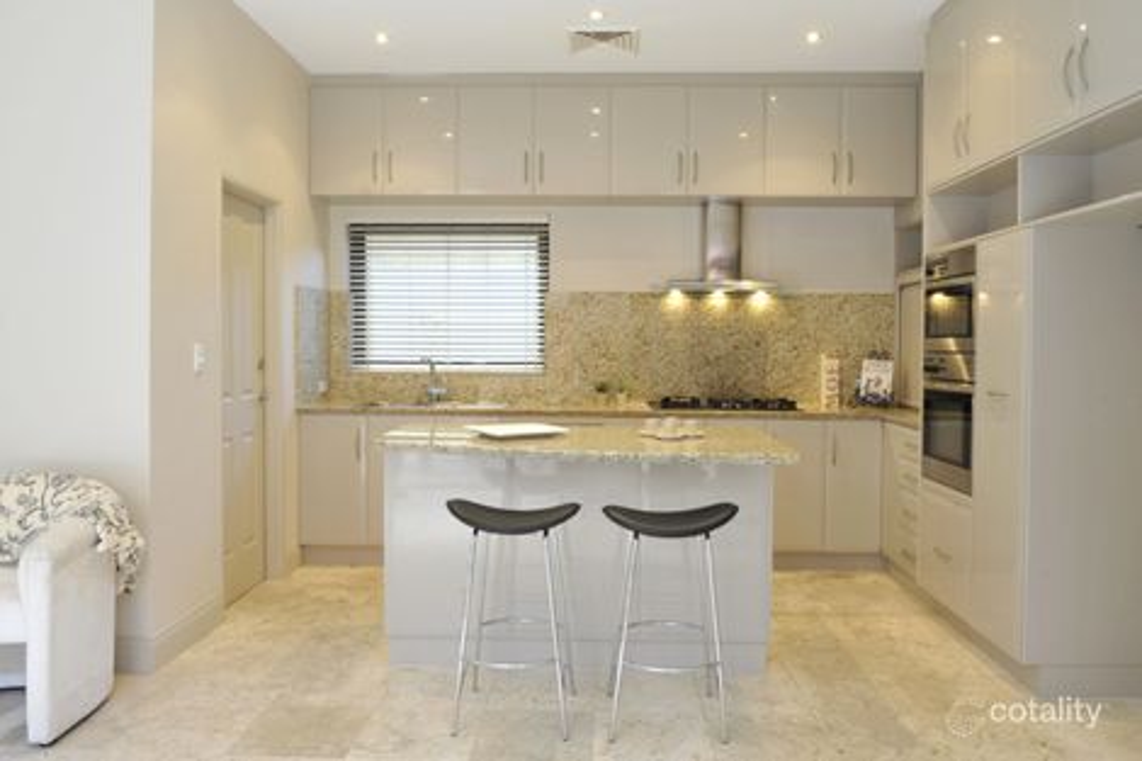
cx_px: 571
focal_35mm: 27
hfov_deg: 67.4
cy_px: 380
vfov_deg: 47.9
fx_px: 856
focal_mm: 27
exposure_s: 1.3
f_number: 16
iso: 200
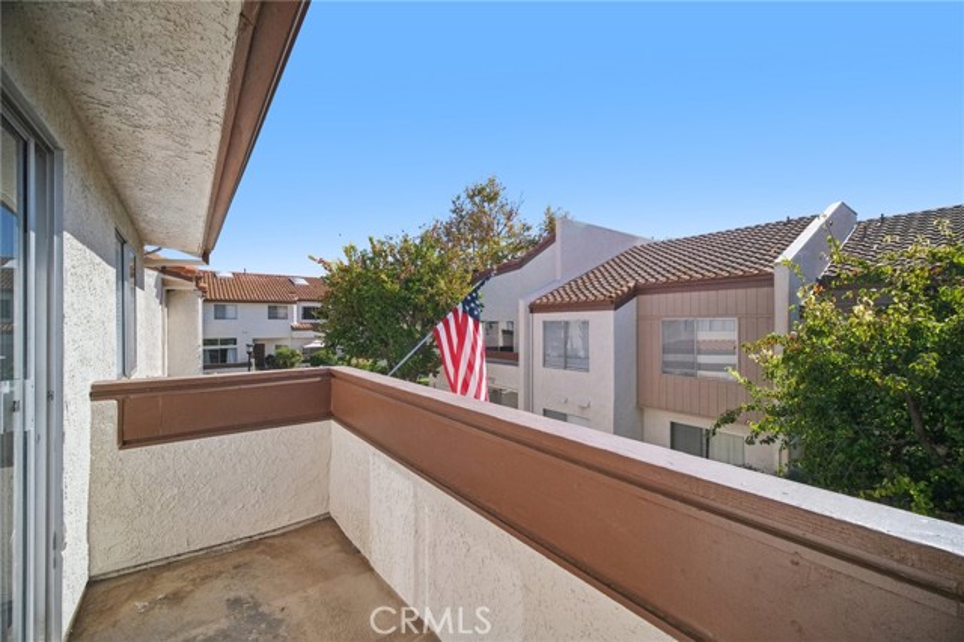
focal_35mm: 14
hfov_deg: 104.3
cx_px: 482
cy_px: 321
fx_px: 375
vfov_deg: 81.1
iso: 160
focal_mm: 9
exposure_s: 1/160
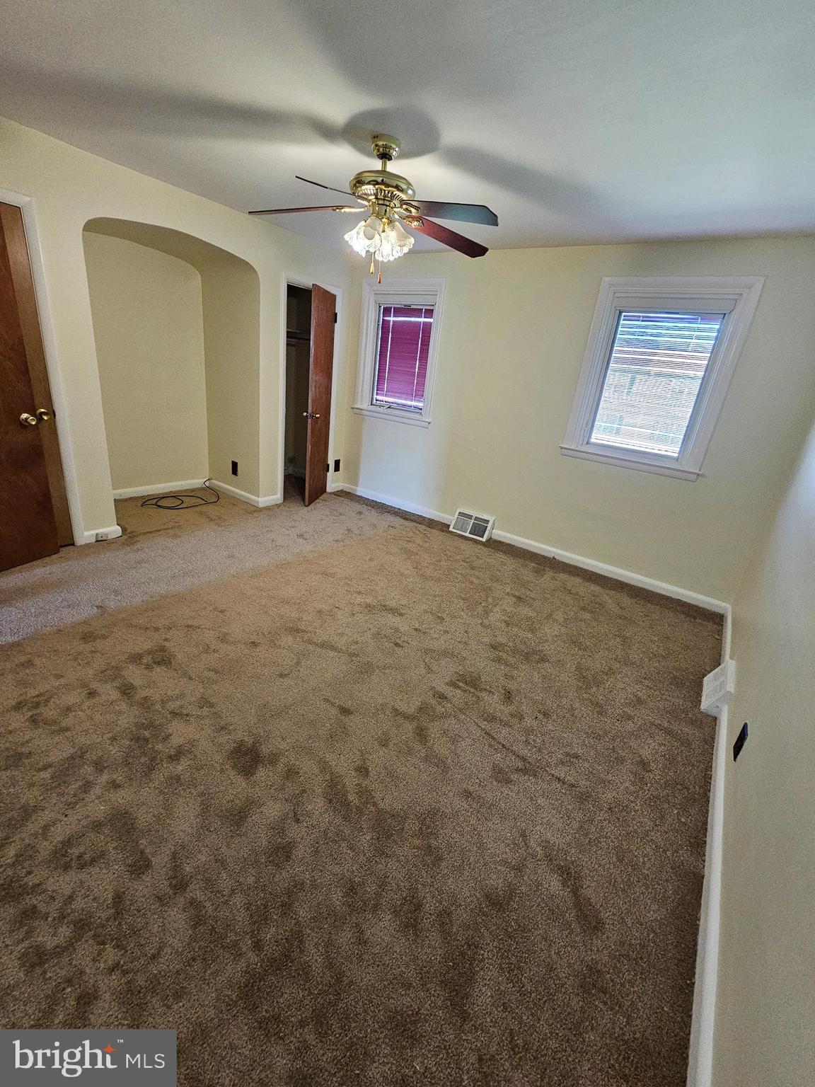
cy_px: 544
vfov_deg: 106.2
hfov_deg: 89.9
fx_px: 408
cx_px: 408
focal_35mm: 13
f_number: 2.2
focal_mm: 2.2
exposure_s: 1/60
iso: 320
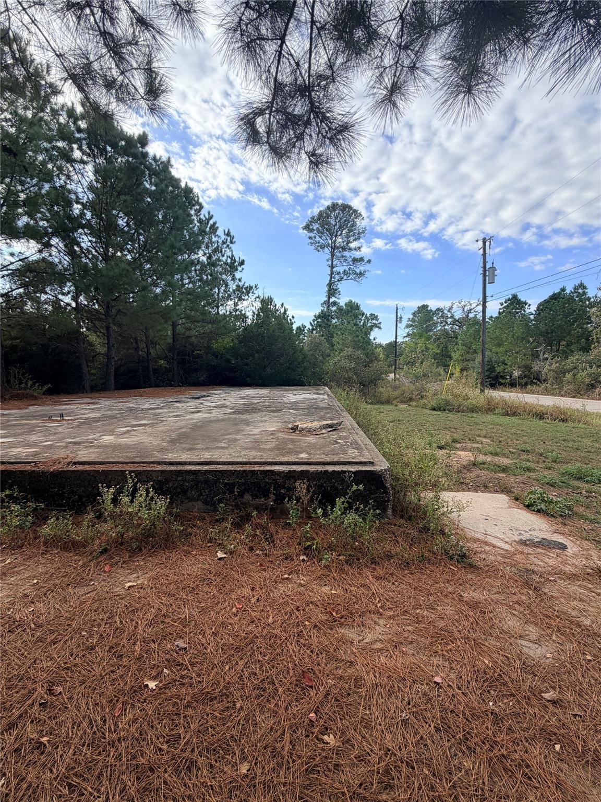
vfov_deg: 102.1
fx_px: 324
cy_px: 401
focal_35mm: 14
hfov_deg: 85.7
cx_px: 300
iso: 32
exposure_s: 1/770
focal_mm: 2.22
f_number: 2.2
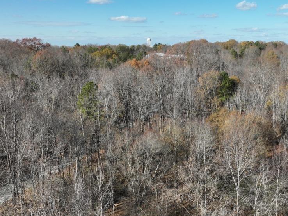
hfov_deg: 46.2
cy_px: 116
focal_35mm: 39
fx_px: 324
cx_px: 215
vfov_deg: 36.8
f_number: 2.8
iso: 140
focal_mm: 12.29
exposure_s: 1/200
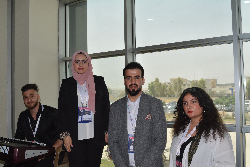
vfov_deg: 36.9
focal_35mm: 36
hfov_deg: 53.1
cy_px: 84
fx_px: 250
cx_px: 125
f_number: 11
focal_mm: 24
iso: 640
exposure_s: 1/200
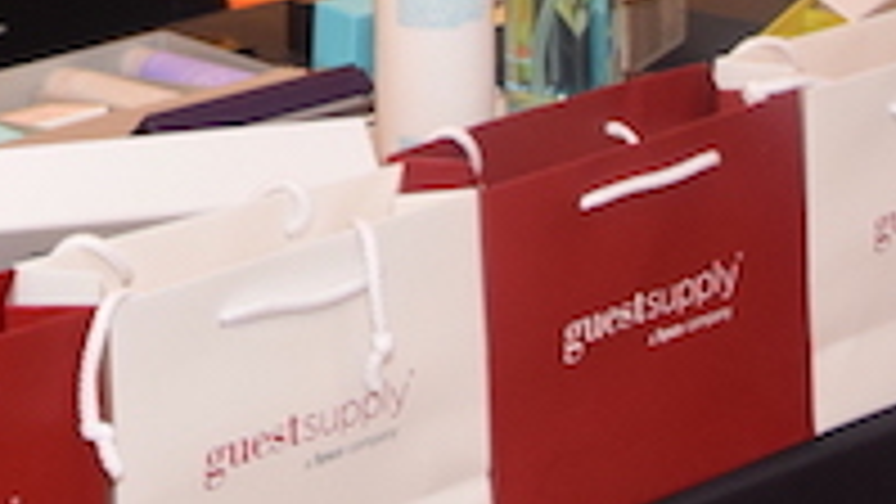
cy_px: -585
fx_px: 3469
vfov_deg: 7.9
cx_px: -392
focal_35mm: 146
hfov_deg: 13.9
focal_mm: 22
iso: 500
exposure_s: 1/20
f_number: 5
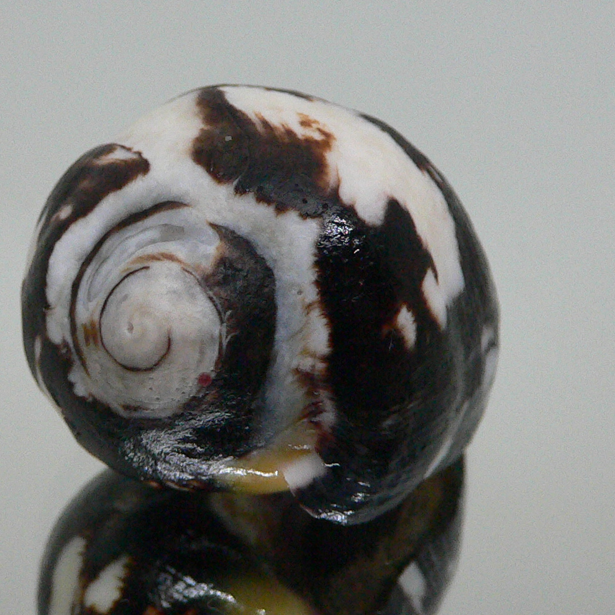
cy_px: 330
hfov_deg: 27.2
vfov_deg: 27.3
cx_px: 219
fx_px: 1266
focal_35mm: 63
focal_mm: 4.6
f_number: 2.8
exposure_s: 1/50
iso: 200
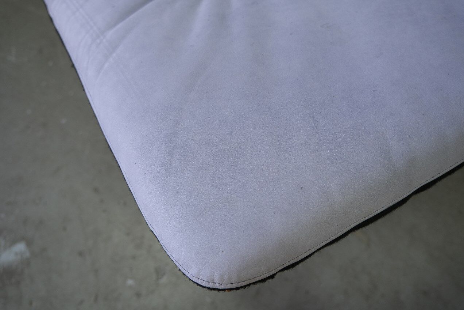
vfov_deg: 45.0
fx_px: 374
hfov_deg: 63.7
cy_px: 155
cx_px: 232
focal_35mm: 29
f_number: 4
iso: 500
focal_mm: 19.2
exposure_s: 1/27
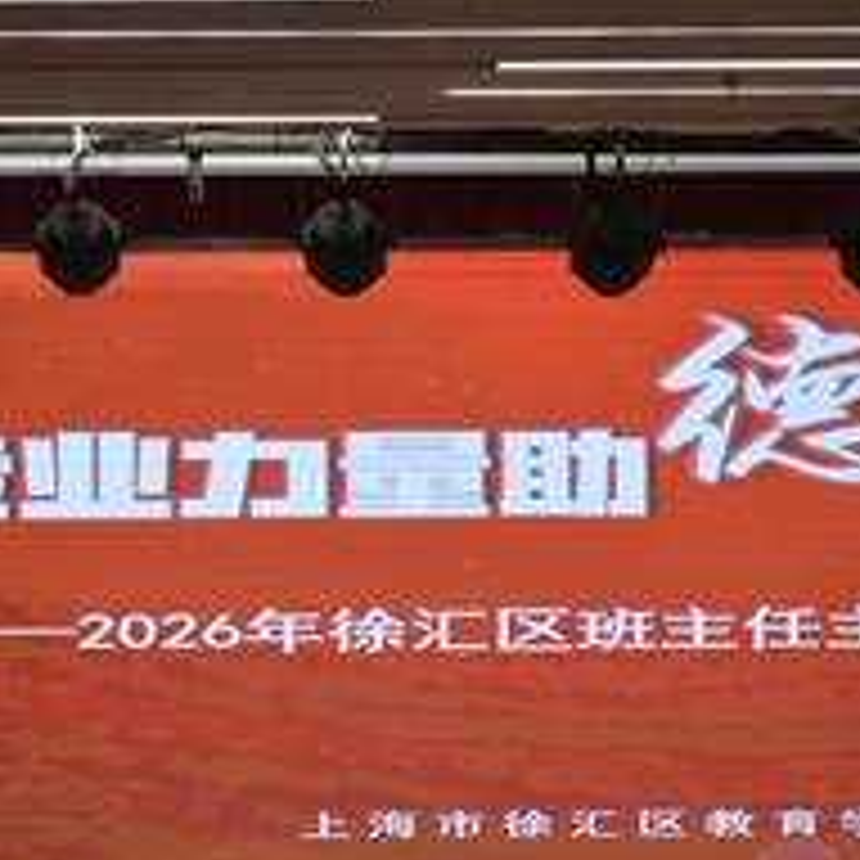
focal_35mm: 227
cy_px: 504
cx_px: 284
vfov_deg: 7.7
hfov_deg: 7.7
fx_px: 6377
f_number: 6.3
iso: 4000
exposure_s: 1/640
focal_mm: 85
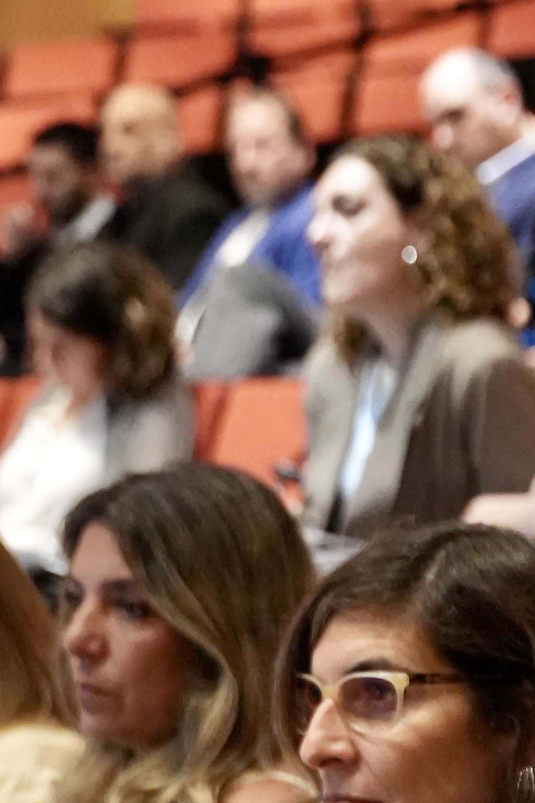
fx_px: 2137
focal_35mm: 96
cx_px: 555
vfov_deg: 20.3
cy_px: 876
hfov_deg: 14.0
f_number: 2.8
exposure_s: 1/160
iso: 6400
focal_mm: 40.8
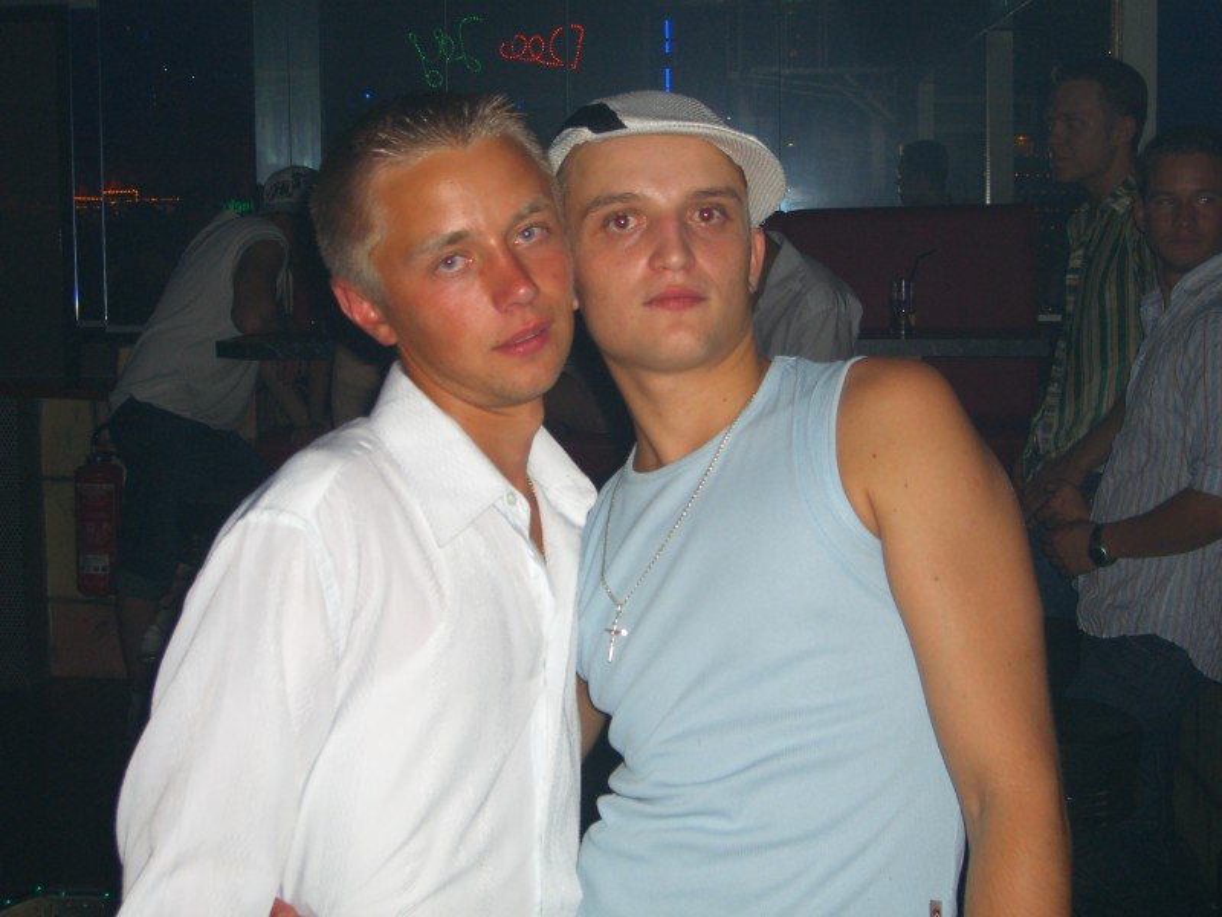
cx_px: 611
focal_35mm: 57
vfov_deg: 25.7
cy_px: 458
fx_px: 2012
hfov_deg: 33.8
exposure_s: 1/60
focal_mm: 11.8
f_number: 3.6
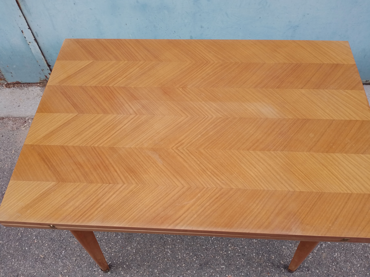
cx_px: 185
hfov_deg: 63.4
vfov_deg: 49.7
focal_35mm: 28
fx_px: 299
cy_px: 138
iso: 110
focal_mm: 4.05
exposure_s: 1/293
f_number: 1.8
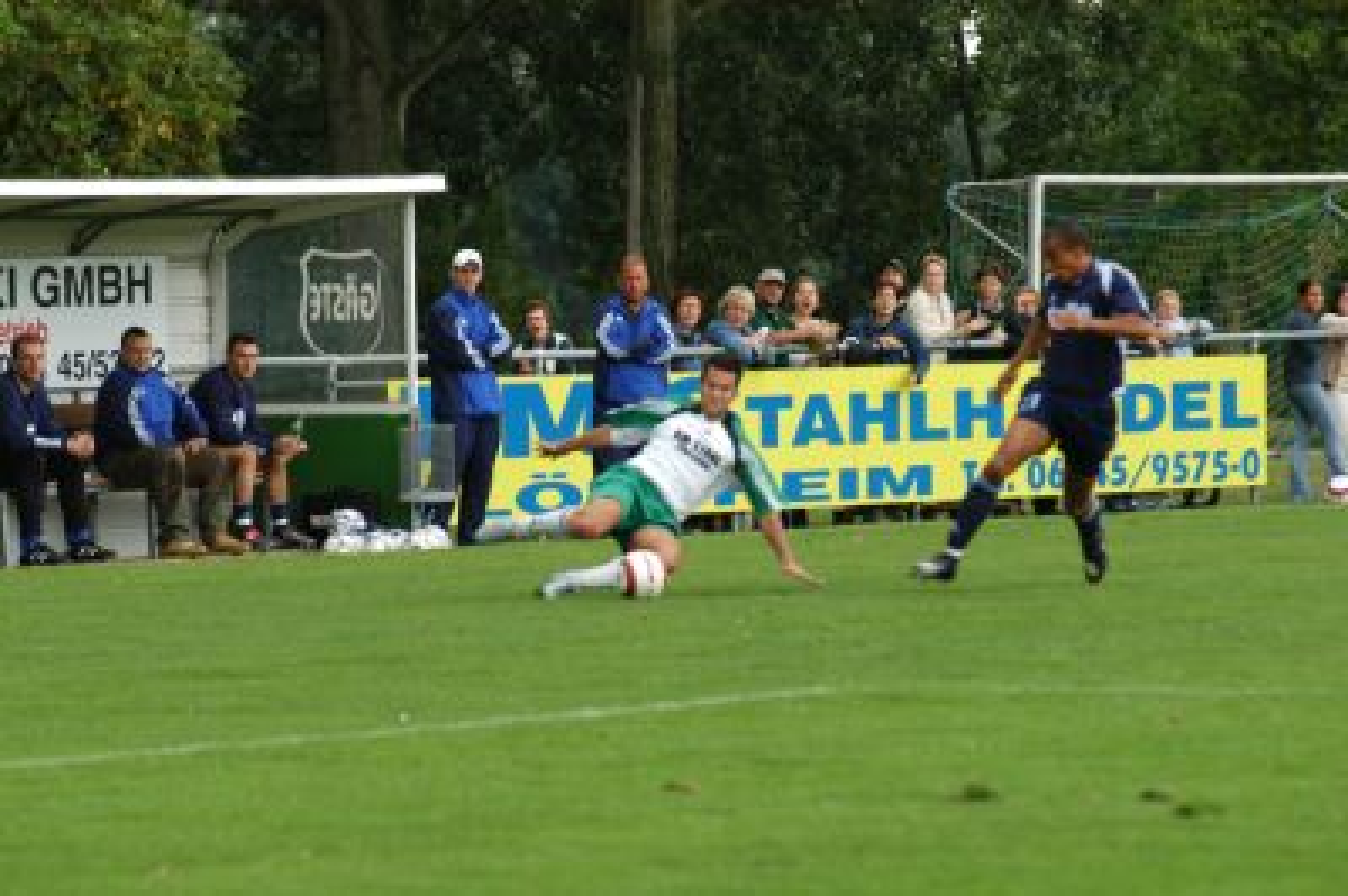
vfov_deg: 4.6
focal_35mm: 300
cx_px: 674
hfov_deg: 6.9
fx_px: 11224
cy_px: 448
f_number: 5
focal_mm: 200
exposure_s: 1/400
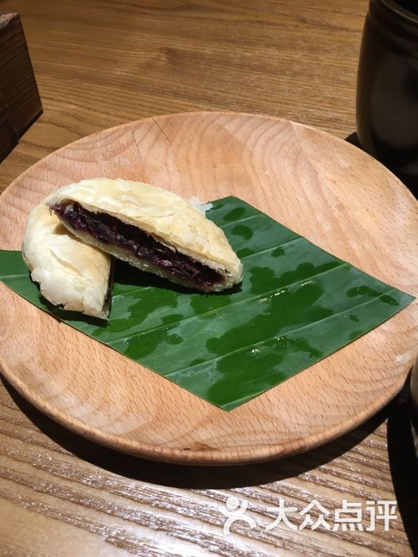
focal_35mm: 29
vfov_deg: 61.7
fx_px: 467
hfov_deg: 48.2
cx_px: 209
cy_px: 278
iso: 80
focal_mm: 4.15
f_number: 2.2
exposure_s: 1/33
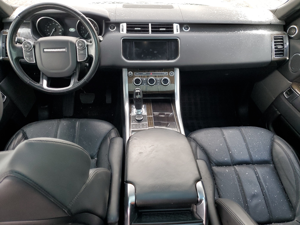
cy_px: 112
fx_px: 225
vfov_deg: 53.1
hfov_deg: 67.3
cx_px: 150
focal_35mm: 26
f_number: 1.5
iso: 91
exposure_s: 1/120
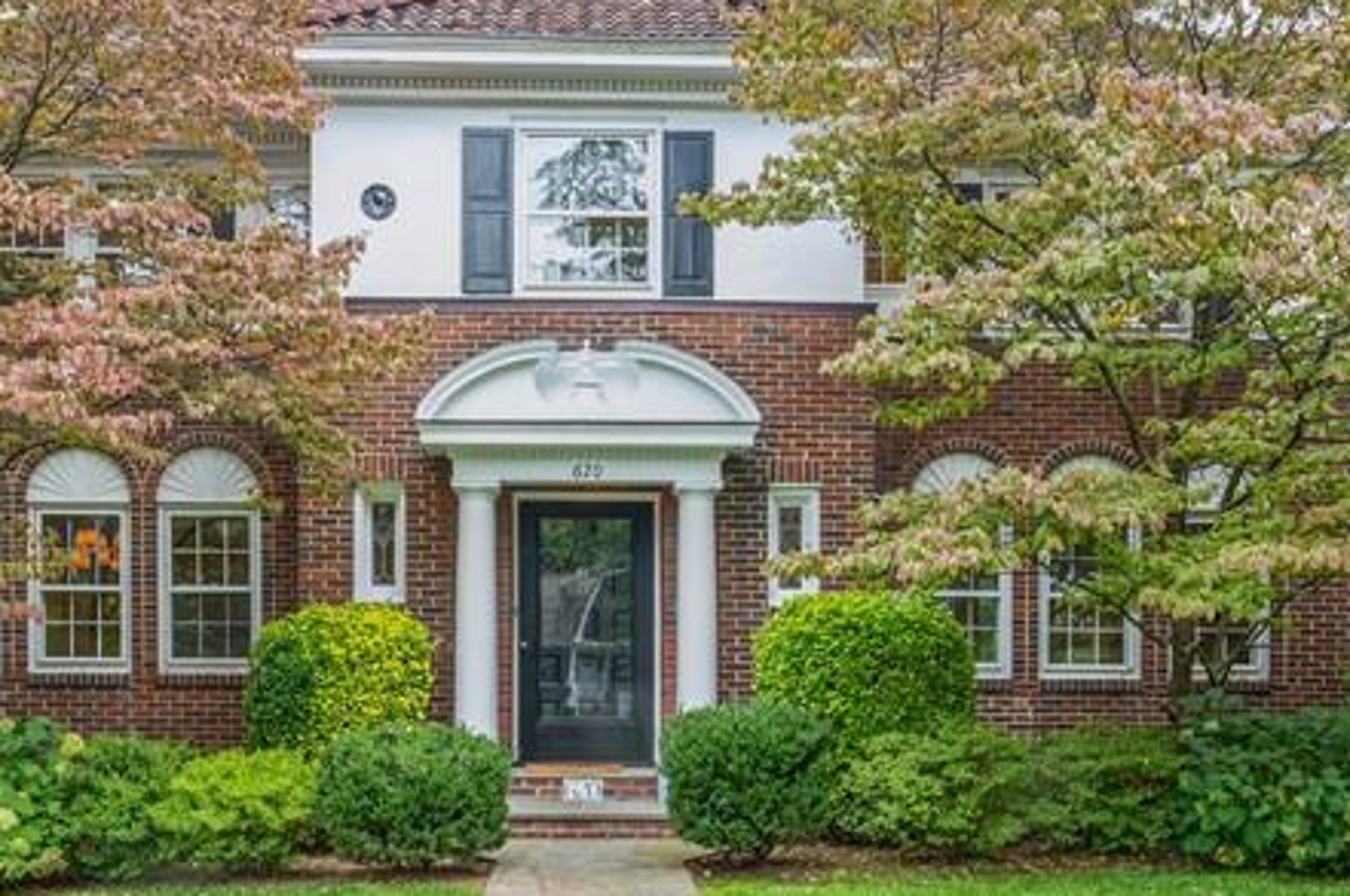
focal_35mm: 37
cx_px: 583
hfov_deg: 51.8
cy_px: 794
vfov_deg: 34.1
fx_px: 1386
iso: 200
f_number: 11
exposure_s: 1/20
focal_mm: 15
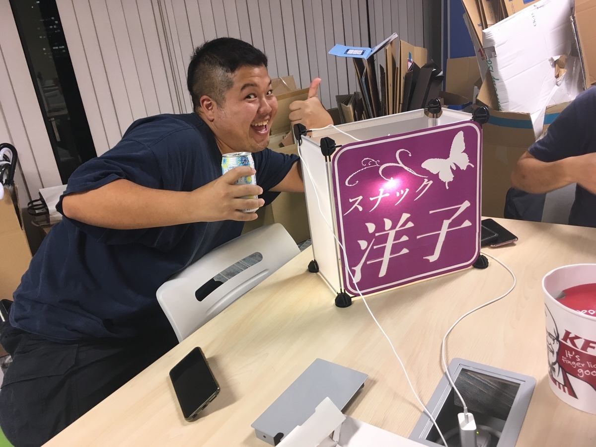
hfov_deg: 61.7
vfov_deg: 48.2
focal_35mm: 29
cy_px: 224
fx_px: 499
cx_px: 298
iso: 80
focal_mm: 4.15
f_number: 2.2
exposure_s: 1/30
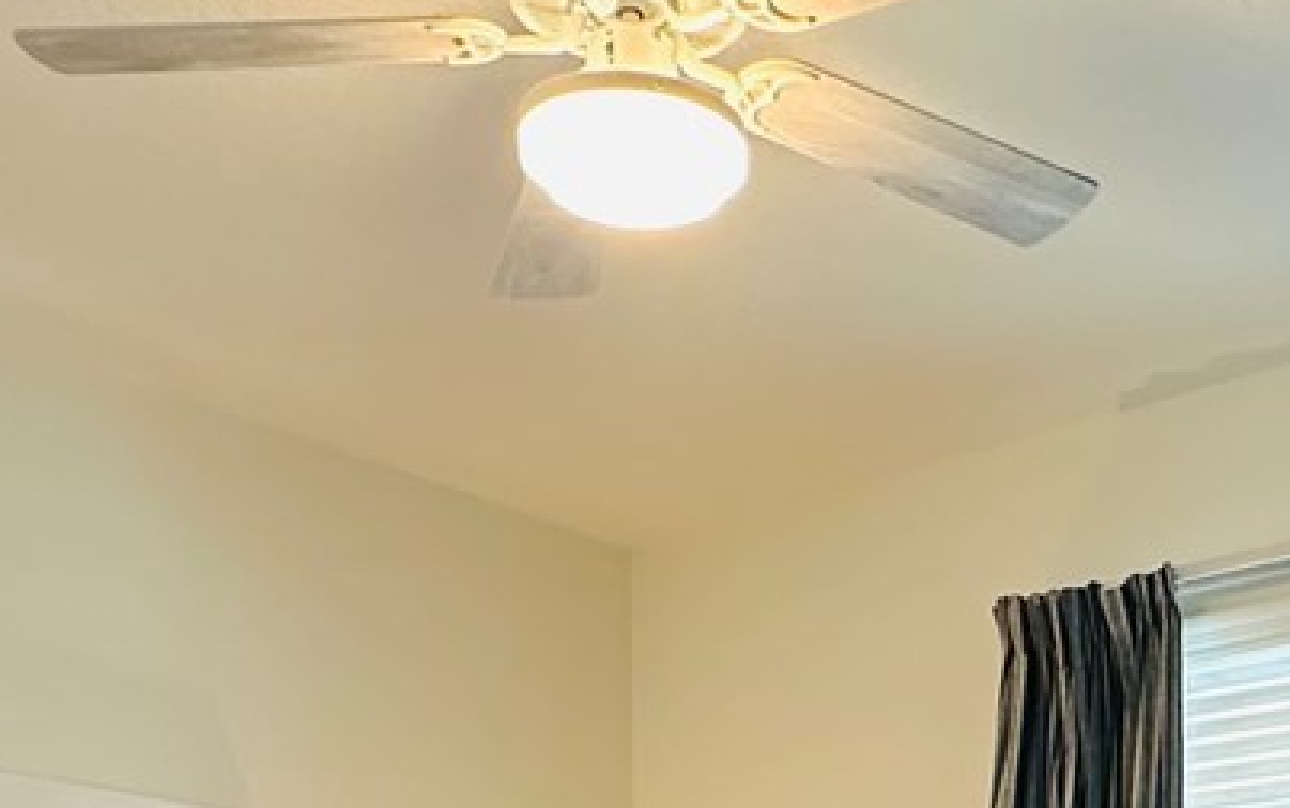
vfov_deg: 18.0
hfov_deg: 33.7
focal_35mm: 59
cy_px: 1414
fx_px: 2076
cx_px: 992
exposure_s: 1/60
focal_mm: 2.22
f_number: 2.2
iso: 250
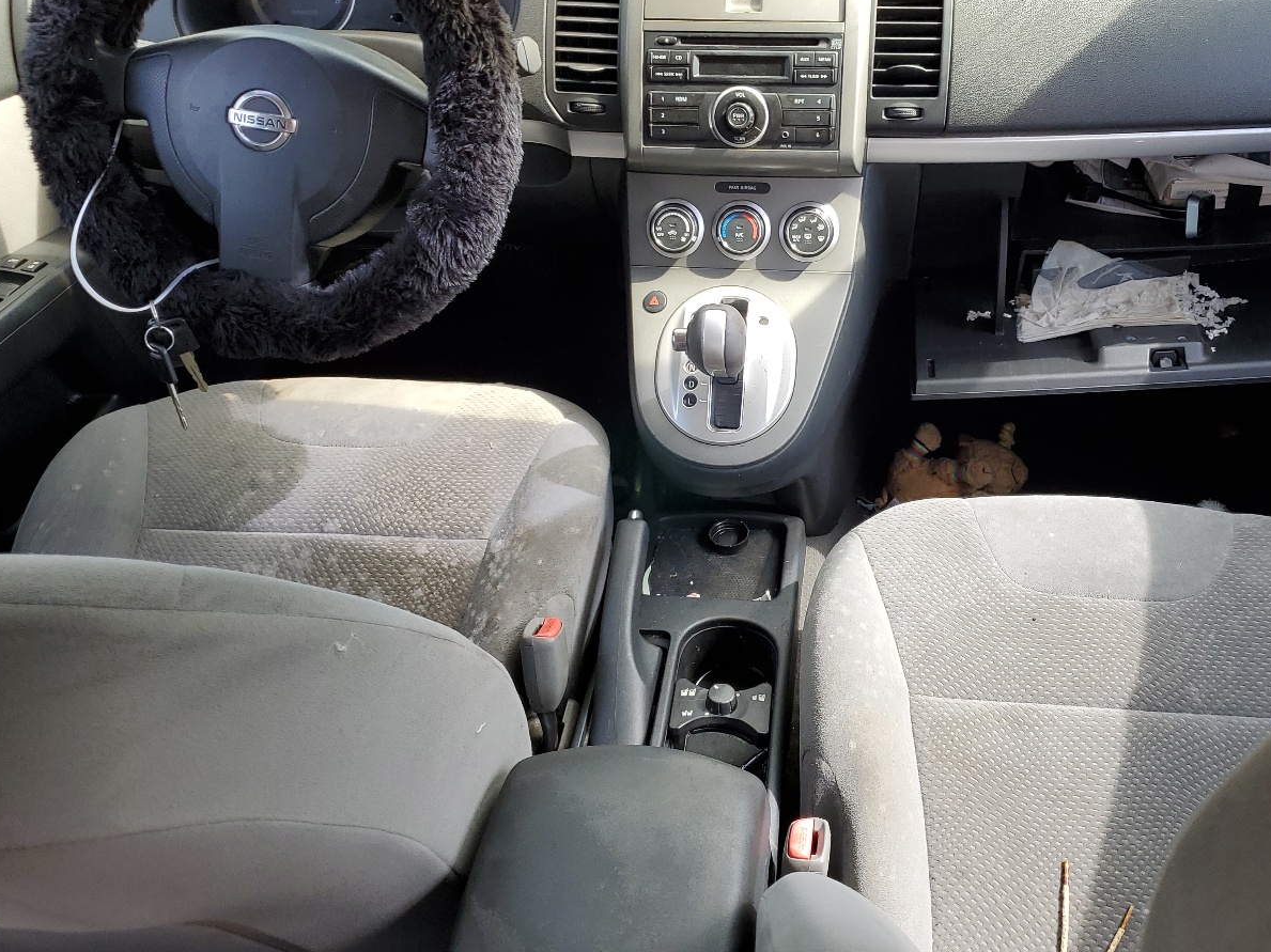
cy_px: 431
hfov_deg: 52.5
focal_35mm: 35
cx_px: 722
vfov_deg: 40.6
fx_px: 1285
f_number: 1.5
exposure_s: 1/161
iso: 50
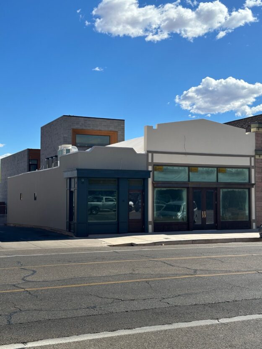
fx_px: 484
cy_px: 174
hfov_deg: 30.3
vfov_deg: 39.7
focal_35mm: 48
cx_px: 131
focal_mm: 6.86
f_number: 1.78
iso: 64
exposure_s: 1/4566
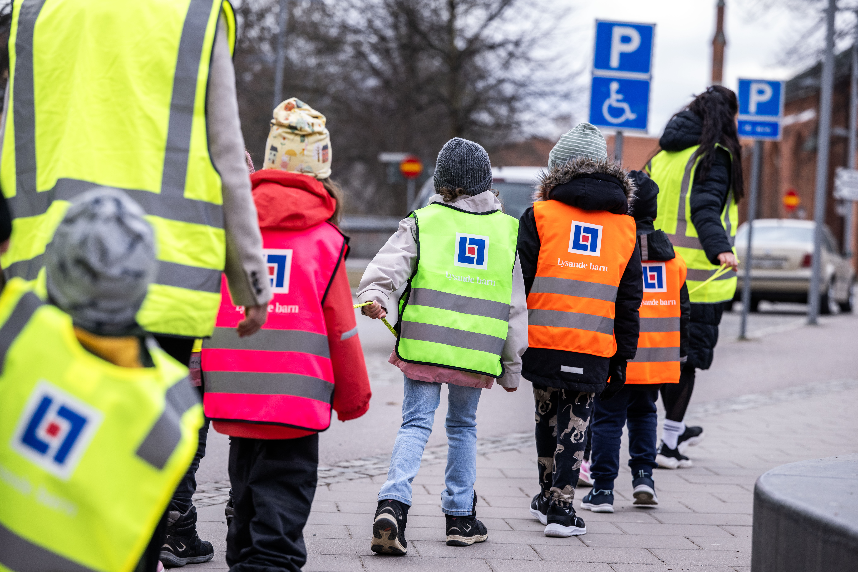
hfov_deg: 19.6
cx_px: 429
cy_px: 286
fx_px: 2478
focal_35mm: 104
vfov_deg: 13.2
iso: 400
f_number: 4
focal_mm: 104
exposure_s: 1/320
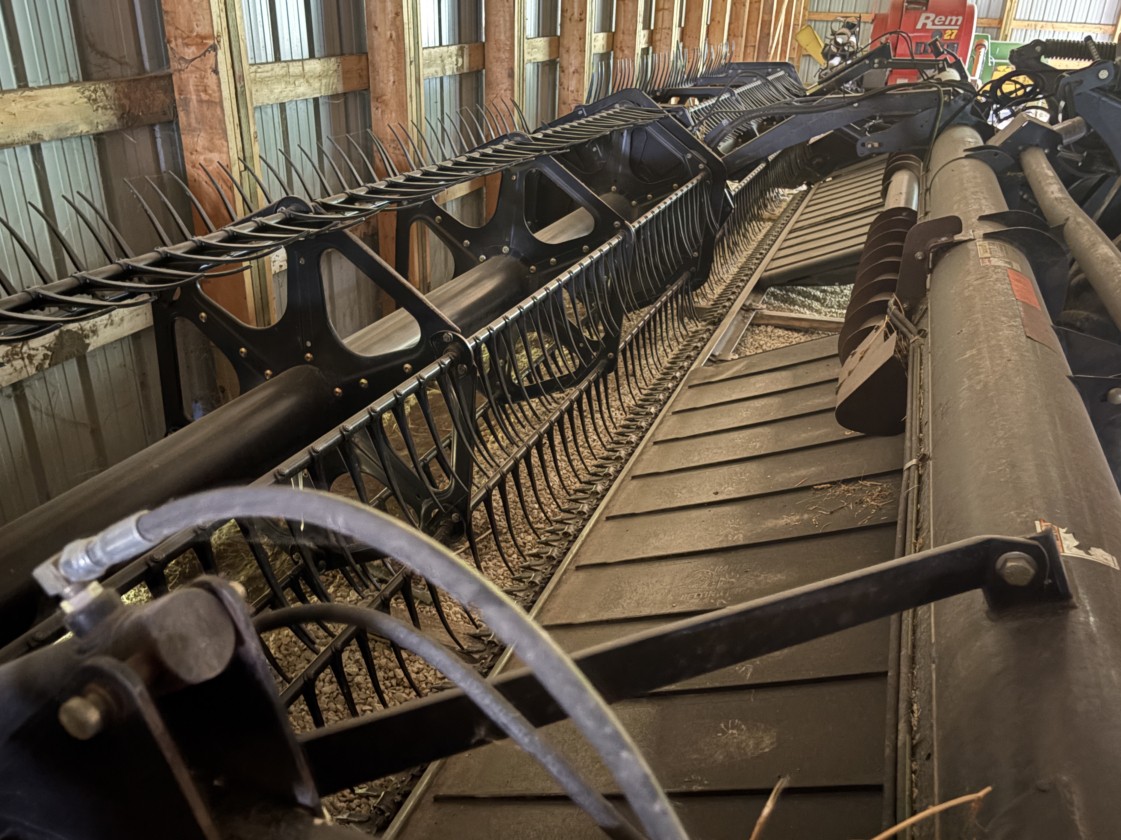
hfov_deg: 63.4
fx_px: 907
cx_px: 560
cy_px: 436
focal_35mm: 28
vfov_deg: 49.7
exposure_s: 1/5
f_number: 1.6
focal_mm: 5.96
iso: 1250
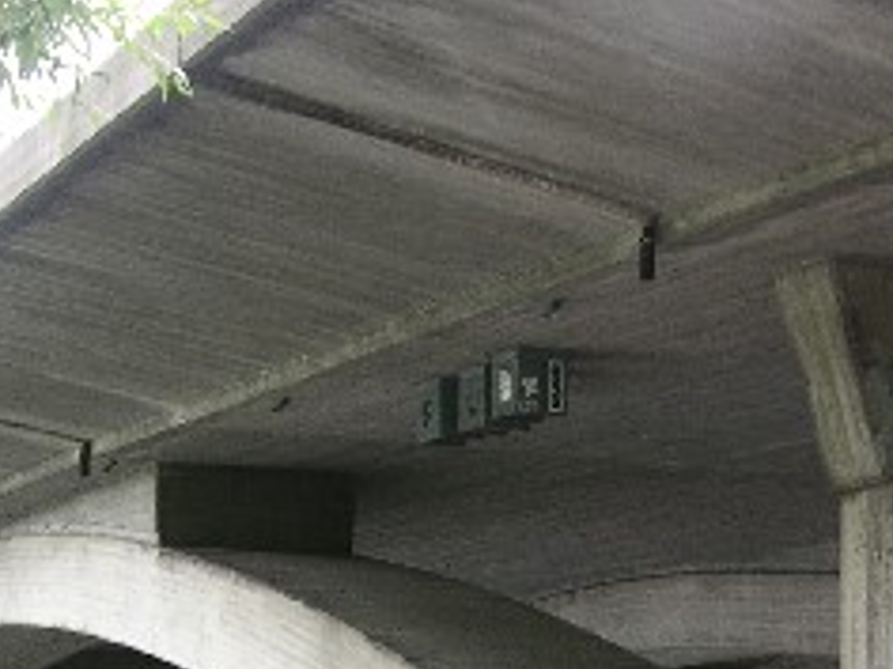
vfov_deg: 16.4
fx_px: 2244
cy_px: 760
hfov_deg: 22.5
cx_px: 486
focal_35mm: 87
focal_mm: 8.9
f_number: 3.2
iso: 50
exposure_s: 1/22.5
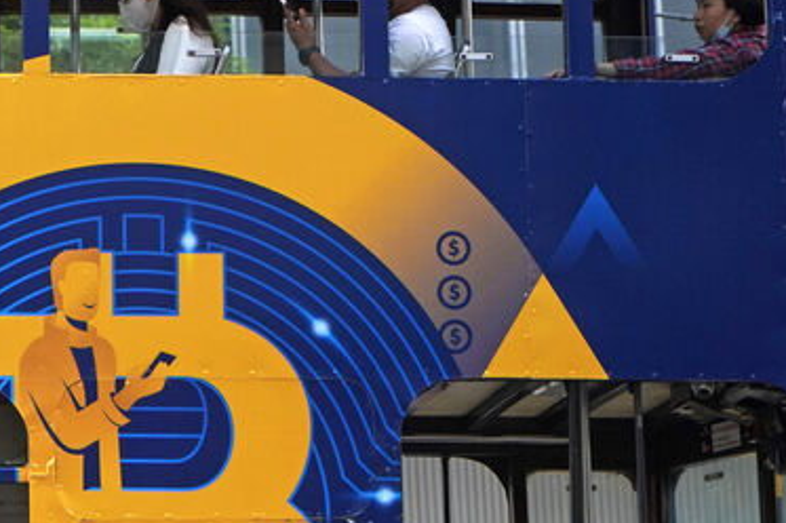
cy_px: 367
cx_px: 131
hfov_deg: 19.6
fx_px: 2247
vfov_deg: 13.2
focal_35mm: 103
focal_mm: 60
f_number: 4
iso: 1000
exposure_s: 1/500
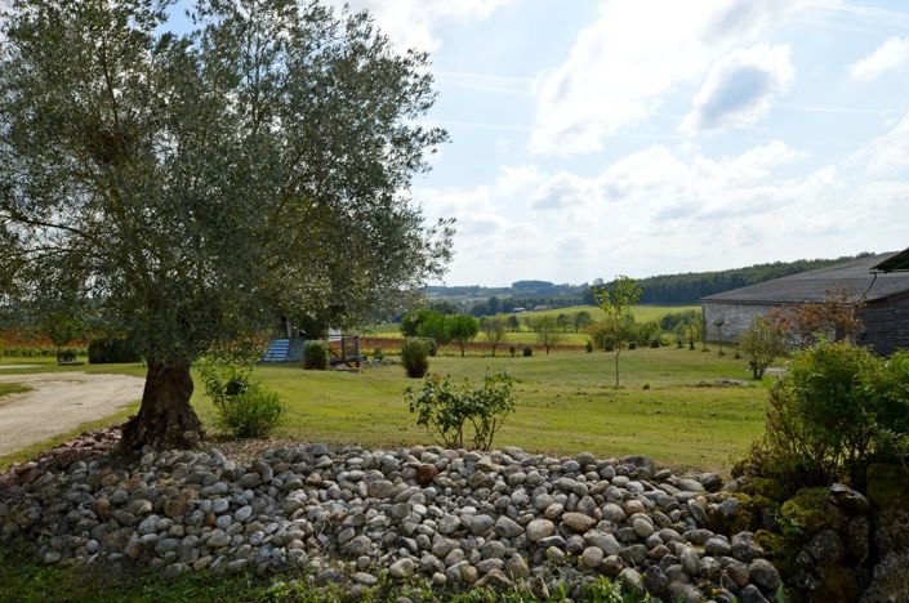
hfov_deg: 62.0
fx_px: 756
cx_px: 454
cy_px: 302
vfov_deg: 43.5
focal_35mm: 30
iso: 100
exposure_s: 1/250
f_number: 8
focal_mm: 20
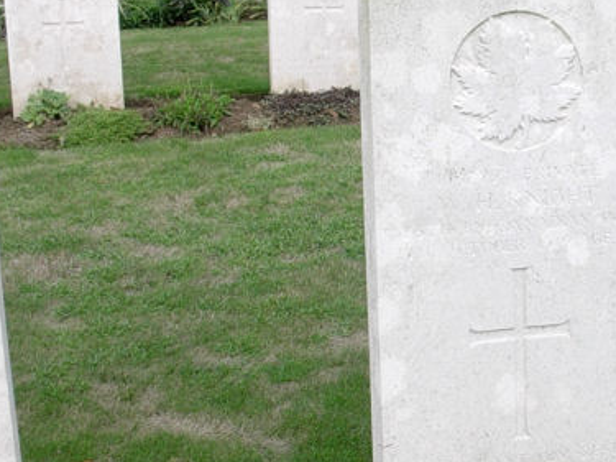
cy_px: 284
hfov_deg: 26.8
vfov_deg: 20.4
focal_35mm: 72
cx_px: 445
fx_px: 1281
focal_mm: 6.7
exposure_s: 1/166
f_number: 5.8
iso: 70
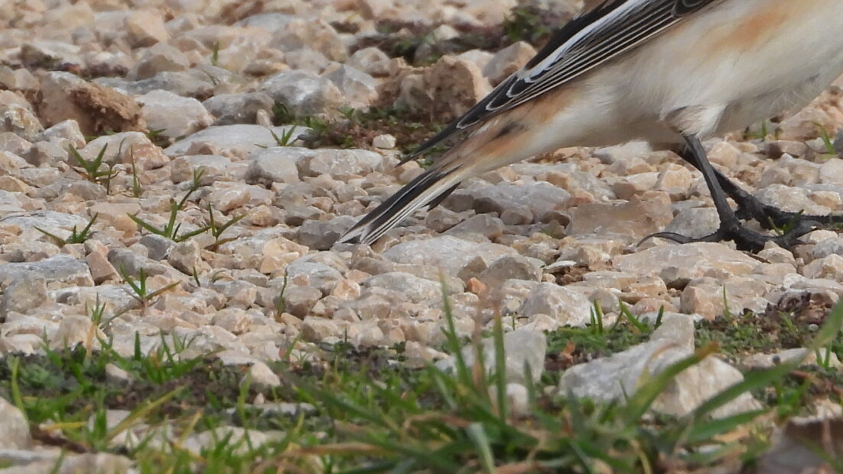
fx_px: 61982
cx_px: 708
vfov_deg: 0.4
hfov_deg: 0.8
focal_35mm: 2773
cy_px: -41
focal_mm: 198
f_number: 5.6
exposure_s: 1/500
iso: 280
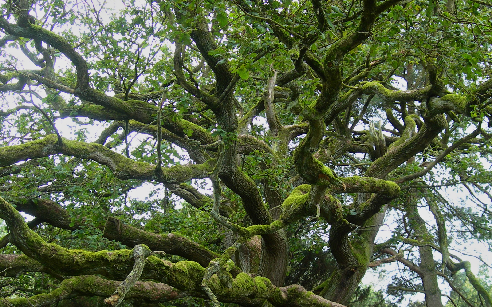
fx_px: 711
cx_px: 267
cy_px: 198
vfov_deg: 24.3
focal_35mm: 53
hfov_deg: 38.2
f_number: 2.8
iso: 50
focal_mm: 7.8
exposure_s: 1/37.4
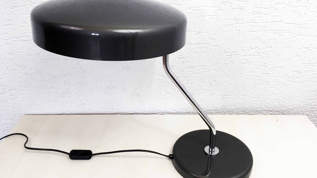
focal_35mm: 32
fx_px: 269
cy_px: 85
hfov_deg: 61.0
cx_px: 159
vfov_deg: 36.7
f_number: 2.2
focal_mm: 4.15
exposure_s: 1/33
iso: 40
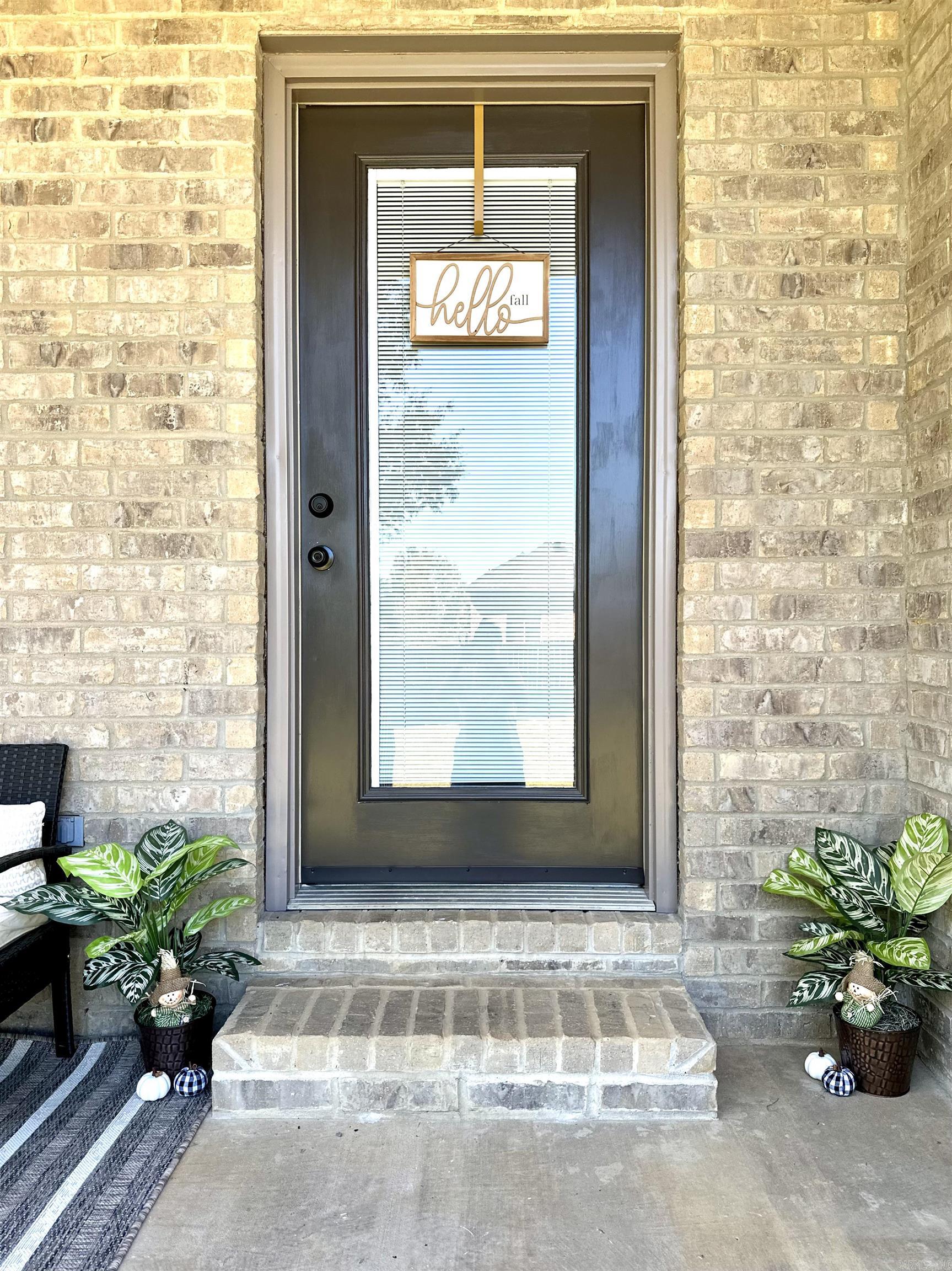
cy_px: 636
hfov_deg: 56.8
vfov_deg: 71.6
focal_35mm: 24
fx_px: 880
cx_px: 476
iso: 80
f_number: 1.78
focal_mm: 6.86
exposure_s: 1/439
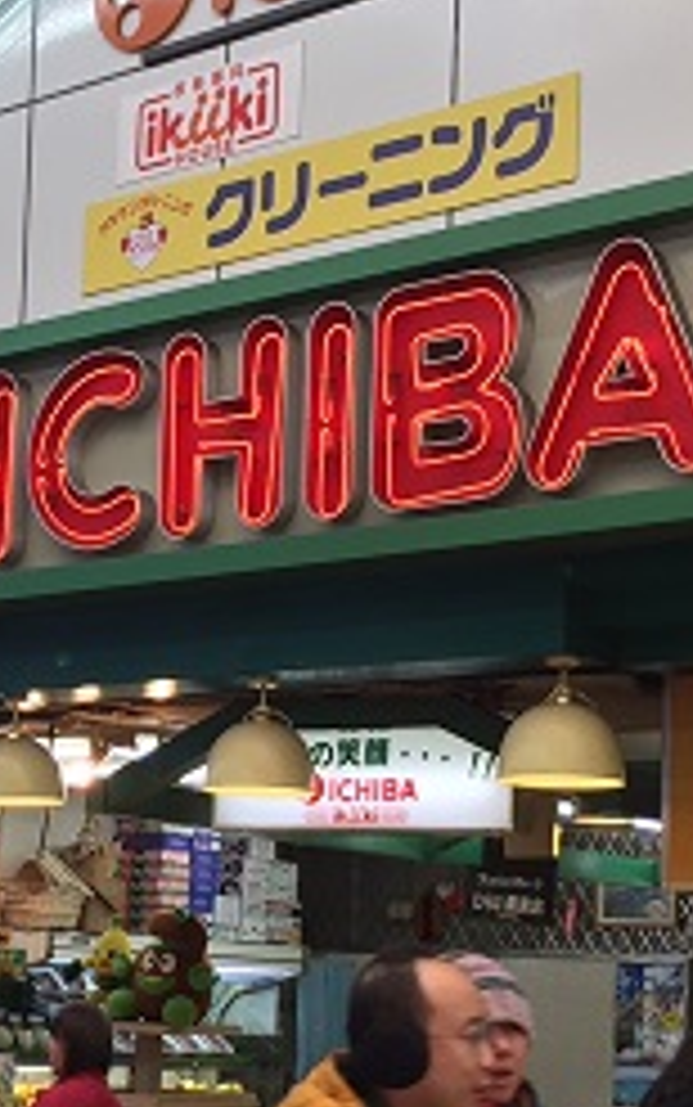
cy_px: 770
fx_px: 2415
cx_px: 14
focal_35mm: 80
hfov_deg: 16.0
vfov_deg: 25.6
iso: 32
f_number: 2.2
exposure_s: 1/60
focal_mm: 4.15
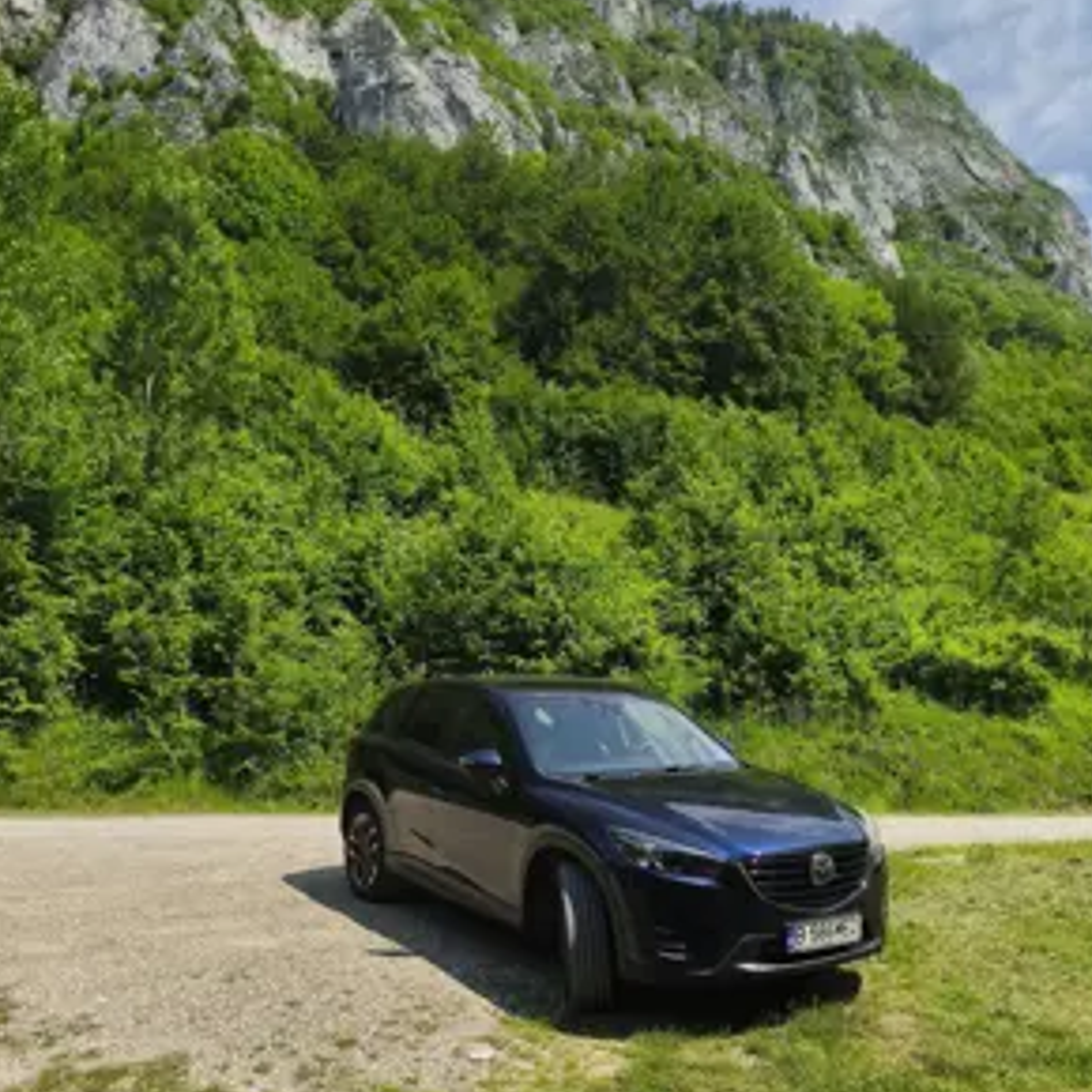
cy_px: 602
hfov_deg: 57.3
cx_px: 542
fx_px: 999
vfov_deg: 57.2
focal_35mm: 28
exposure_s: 1/1730
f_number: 1.65
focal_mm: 6.18
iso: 50
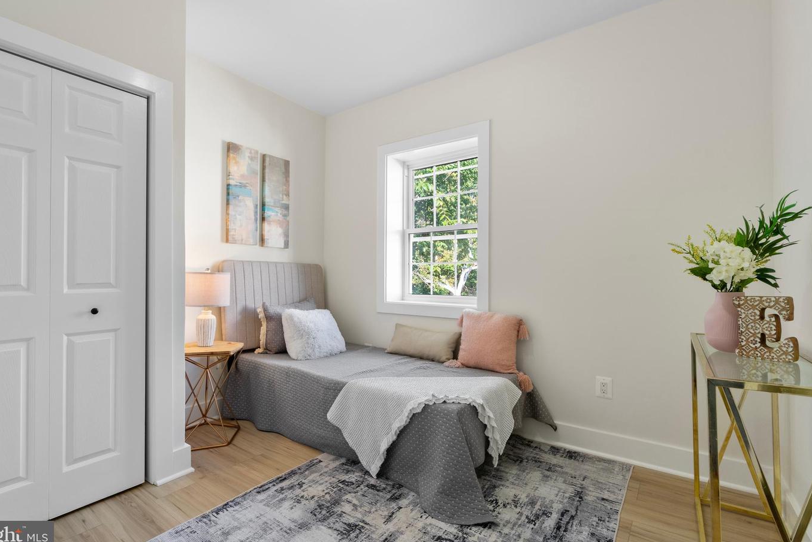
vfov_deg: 70.5
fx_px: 384
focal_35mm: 17
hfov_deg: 93.2
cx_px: 392
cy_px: 264
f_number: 8
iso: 640
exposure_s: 1/80
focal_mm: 16
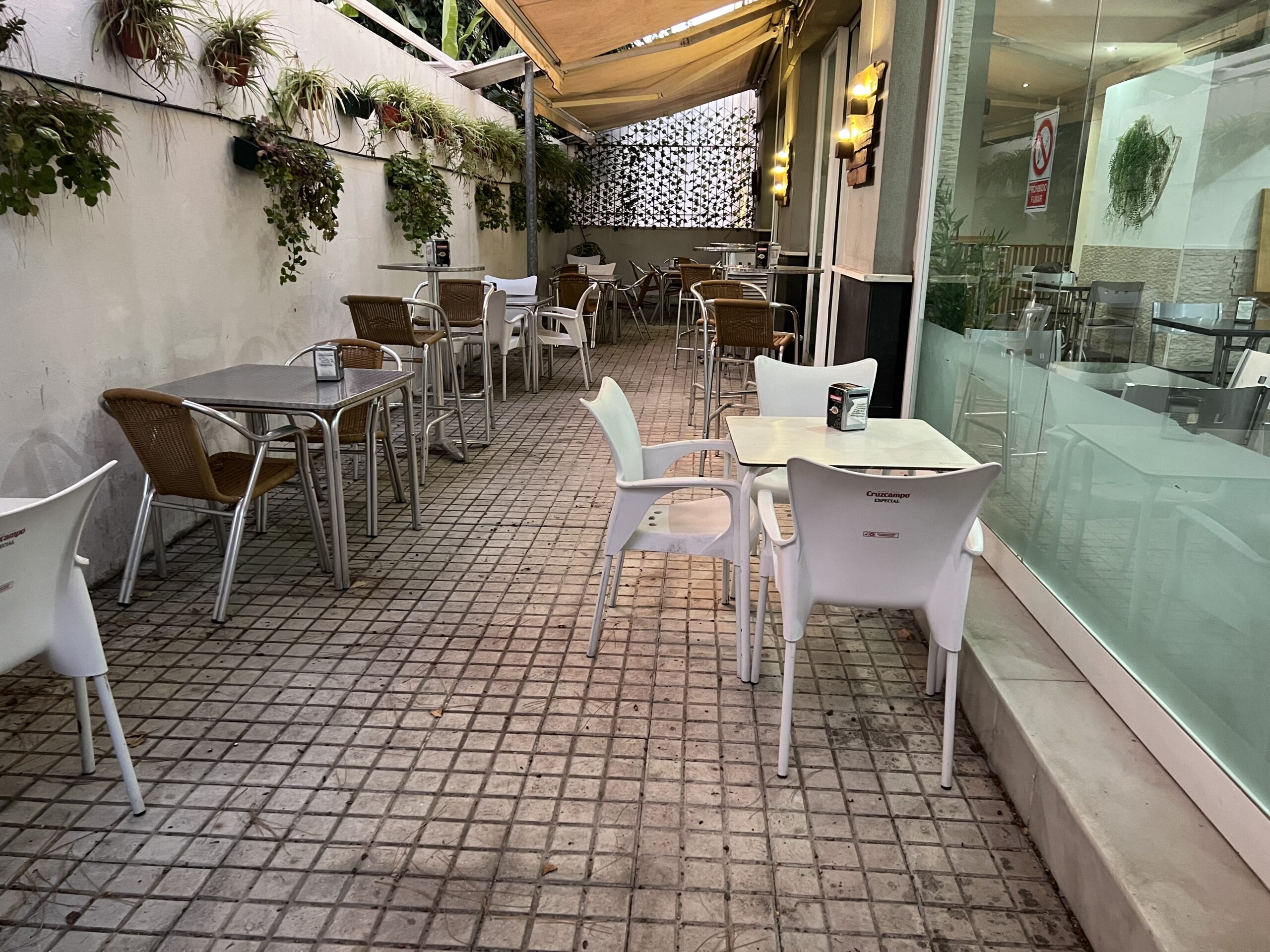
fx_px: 954
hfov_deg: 67.3
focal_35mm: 26
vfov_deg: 53.1
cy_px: 476
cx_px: 635
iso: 400
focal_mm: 5.7
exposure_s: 1/50
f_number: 1.5
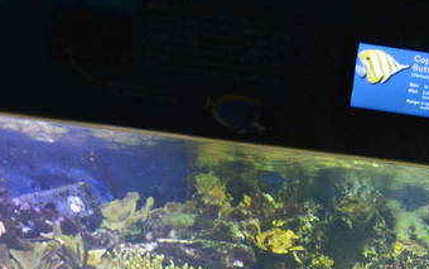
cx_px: 940
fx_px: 1849
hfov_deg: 11.5
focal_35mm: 158
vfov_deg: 7.9
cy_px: 556
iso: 800
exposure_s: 1/15
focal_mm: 22
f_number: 5
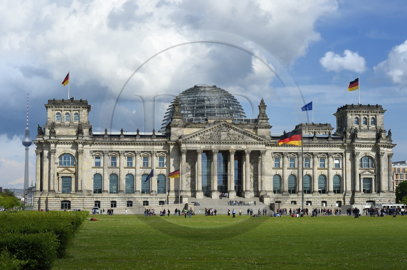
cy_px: 135
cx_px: 204
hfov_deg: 28.9
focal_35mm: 70
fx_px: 791
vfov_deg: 19.4
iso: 200
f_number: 16
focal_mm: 70
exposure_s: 1/250
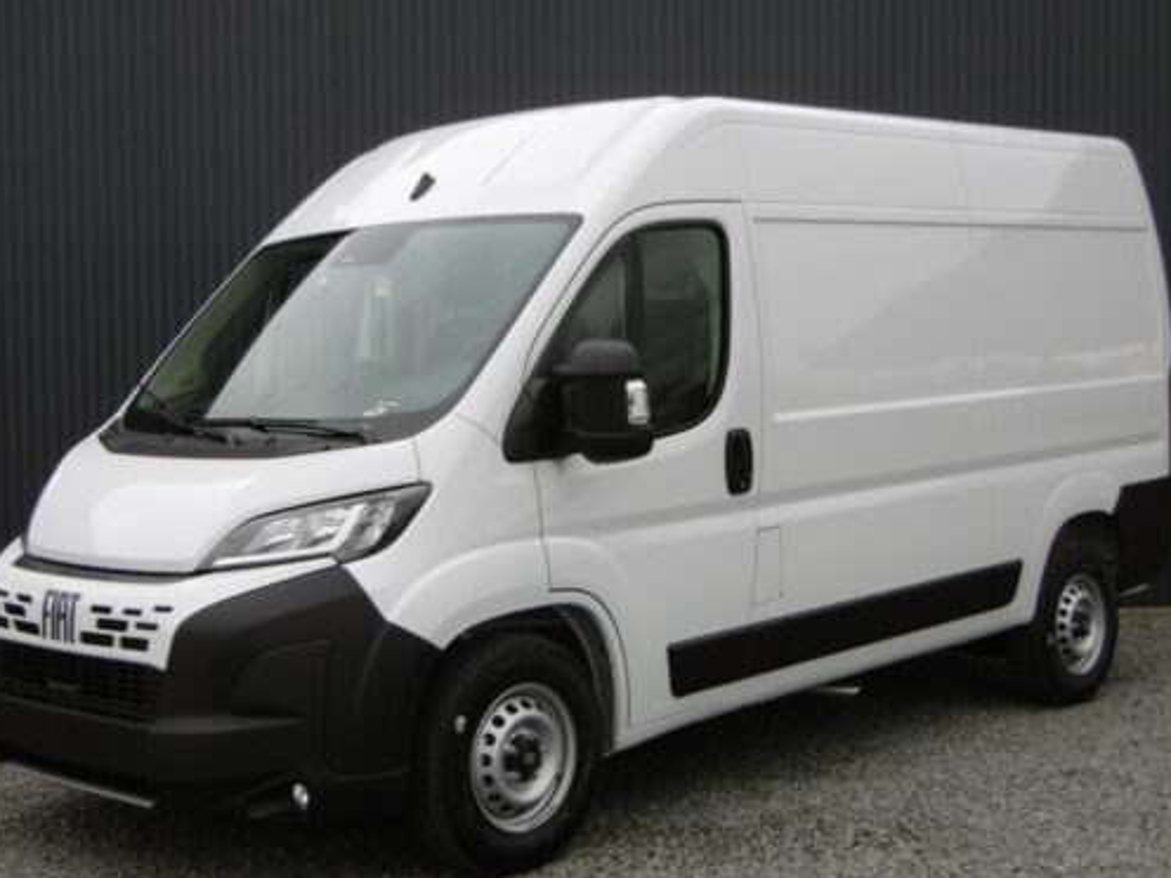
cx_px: 581
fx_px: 1759
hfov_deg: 36.8
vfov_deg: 28.0
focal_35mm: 52
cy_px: 453
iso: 100
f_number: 3.8
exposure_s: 1/60
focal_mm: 7.7
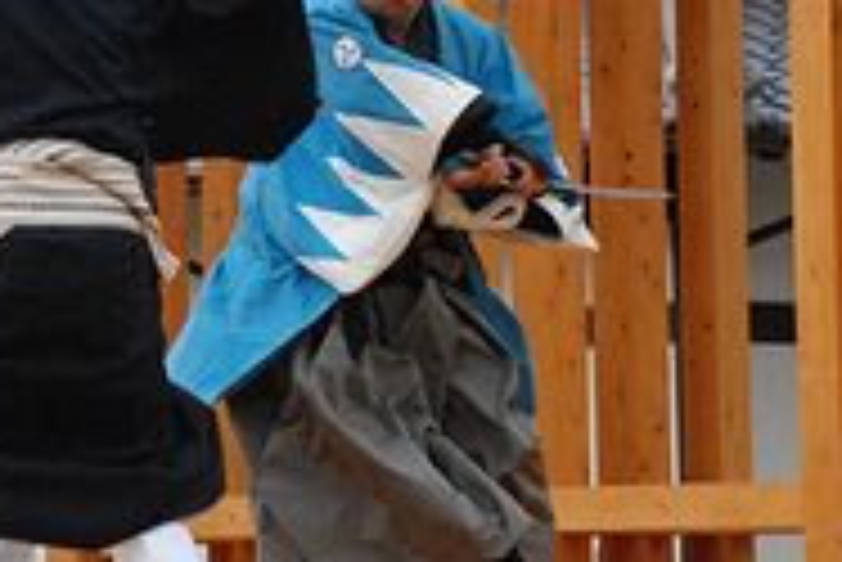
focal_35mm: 259
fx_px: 6062
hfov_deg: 7.9
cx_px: -113
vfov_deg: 5.3
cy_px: 209
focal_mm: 62
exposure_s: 1/500
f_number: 5.6
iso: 1600
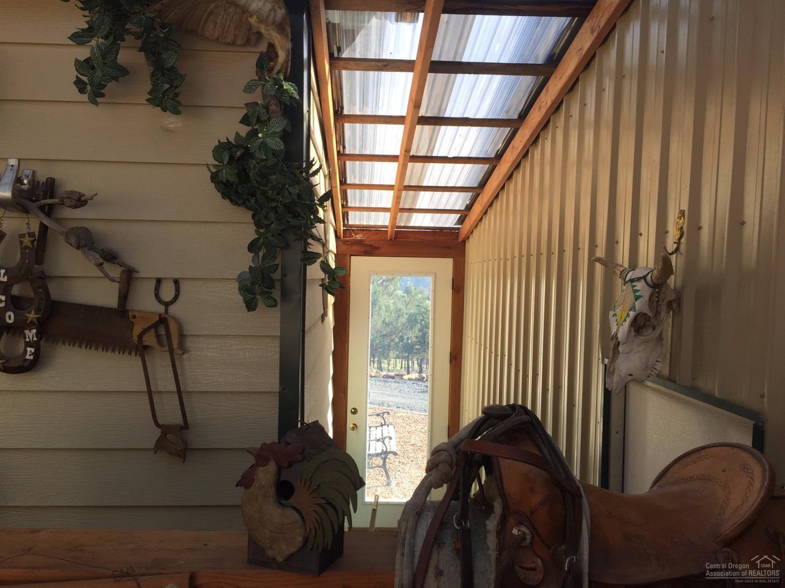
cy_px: 294
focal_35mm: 29
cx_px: 392
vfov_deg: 48.2
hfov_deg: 61.7
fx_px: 657
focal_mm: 4.15
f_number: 2.2
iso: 32
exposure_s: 1/227
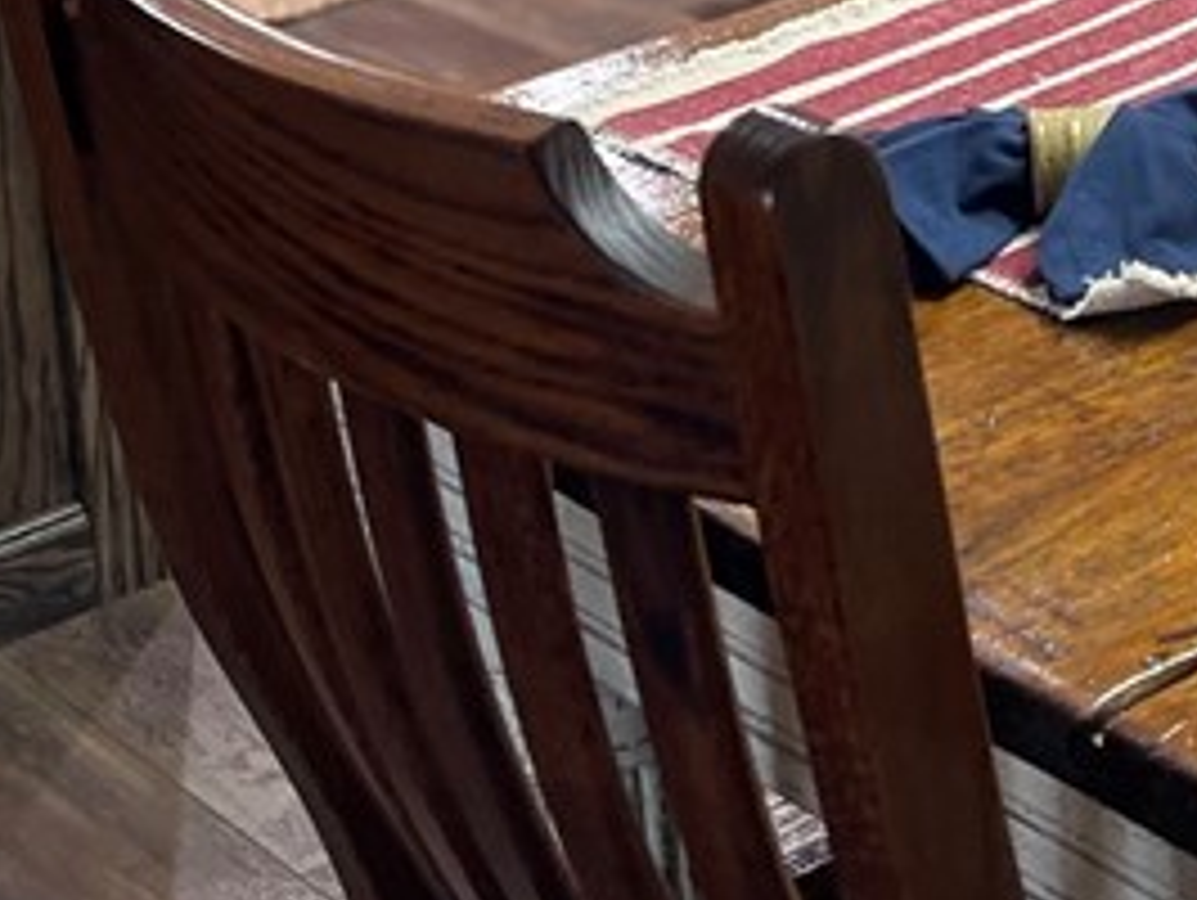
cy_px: -518
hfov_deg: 19.5
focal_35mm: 100
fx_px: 3461
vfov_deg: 13.8
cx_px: 932
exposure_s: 1/60
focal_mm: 5.1
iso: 160
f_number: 1.6
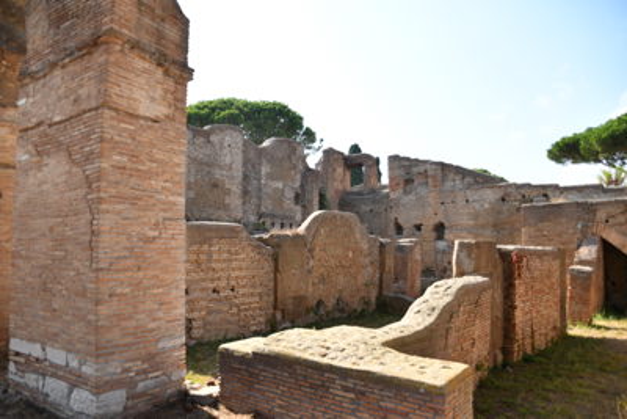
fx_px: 418
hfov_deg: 73.7
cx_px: 314
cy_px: 210
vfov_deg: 53.2
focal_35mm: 24
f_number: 3.5
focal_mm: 16
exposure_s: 1/500
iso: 100
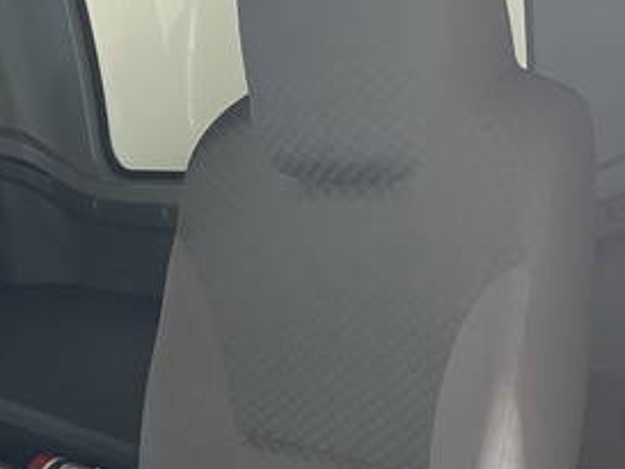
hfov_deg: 29.8
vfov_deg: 23.6
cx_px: 23
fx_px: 1102
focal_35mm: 61
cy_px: 391
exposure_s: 1/60
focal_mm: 4.2
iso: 160
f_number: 1.6
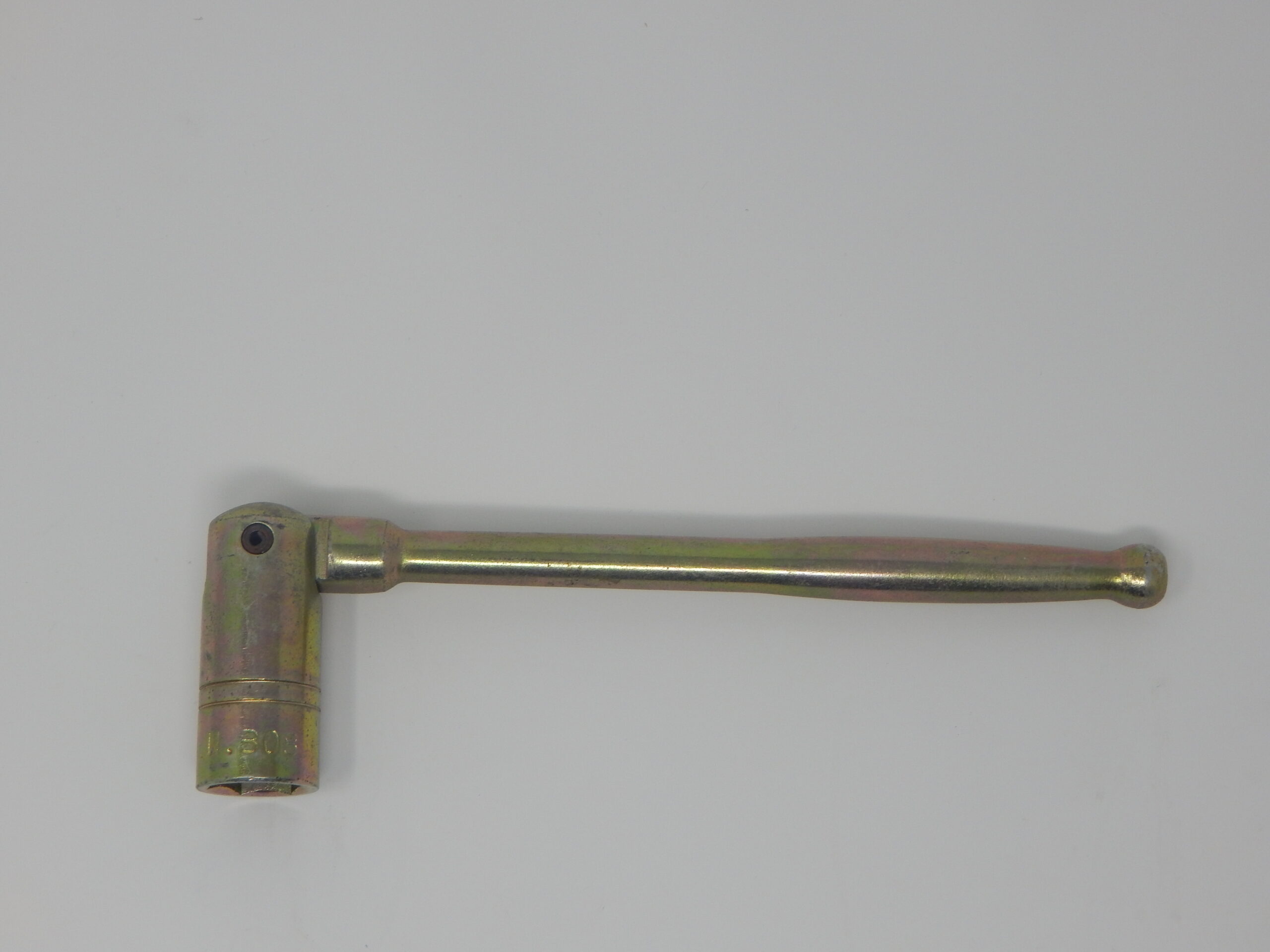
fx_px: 2531
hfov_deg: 28.2
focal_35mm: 69
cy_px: 476
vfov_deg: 21.3
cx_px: 635
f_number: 4.1
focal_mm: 12.3
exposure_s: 1/125
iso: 125
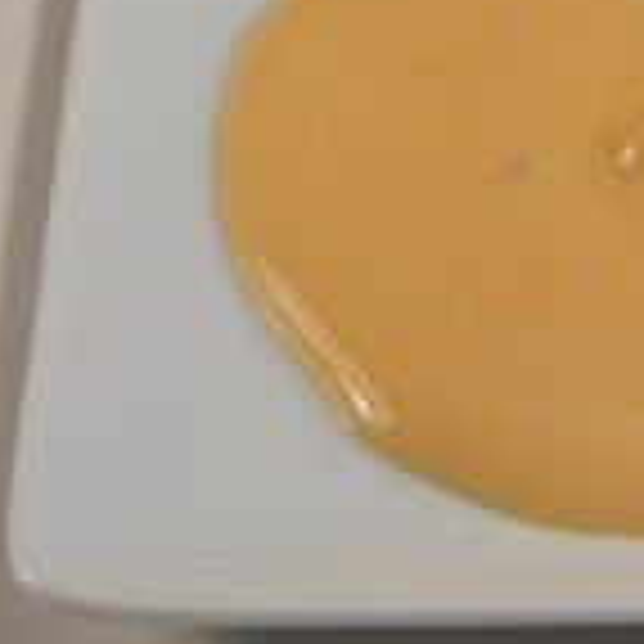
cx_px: 734
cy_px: 176
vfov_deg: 8.1
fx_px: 4567
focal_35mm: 217
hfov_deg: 8.0
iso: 100
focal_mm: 22.3
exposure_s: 1/57.5
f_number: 6.3
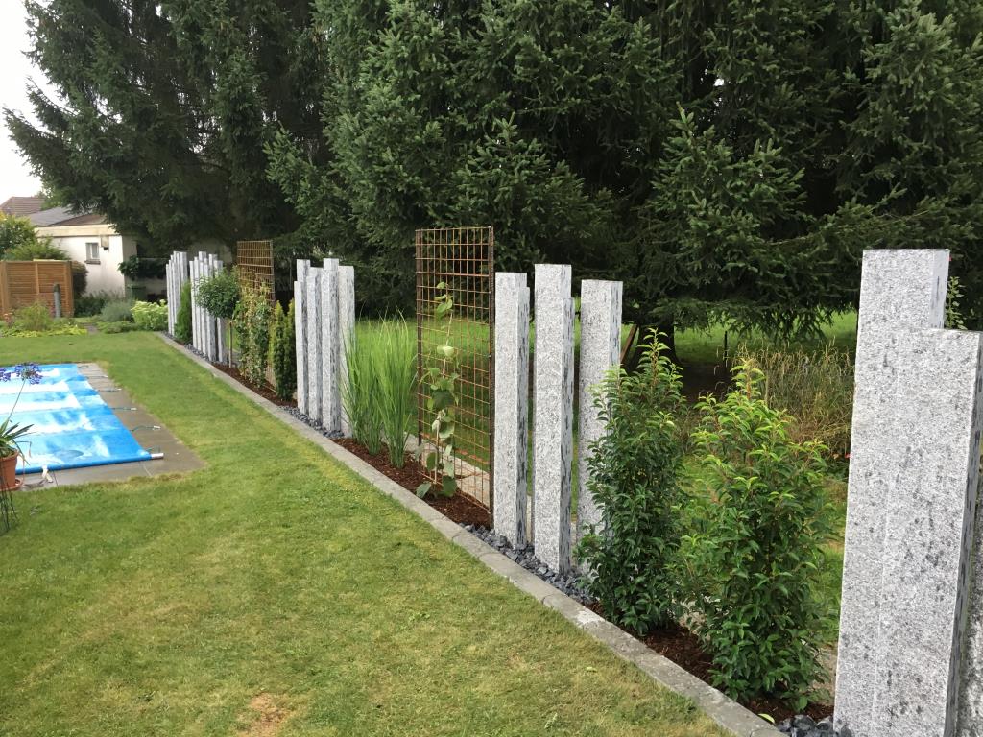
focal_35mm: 29
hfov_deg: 61.7
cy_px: 368
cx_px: 492
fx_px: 824
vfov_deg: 48.2
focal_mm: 4.15
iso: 80
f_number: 2.2
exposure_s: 1/33
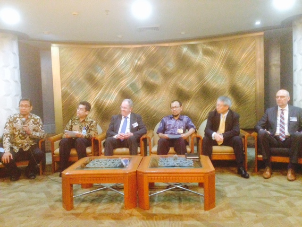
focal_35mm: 33
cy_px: 114
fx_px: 288
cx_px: 151
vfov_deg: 42.9
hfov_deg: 55.4
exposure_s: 1/15
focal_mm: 4.12
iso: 640
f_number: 2.4
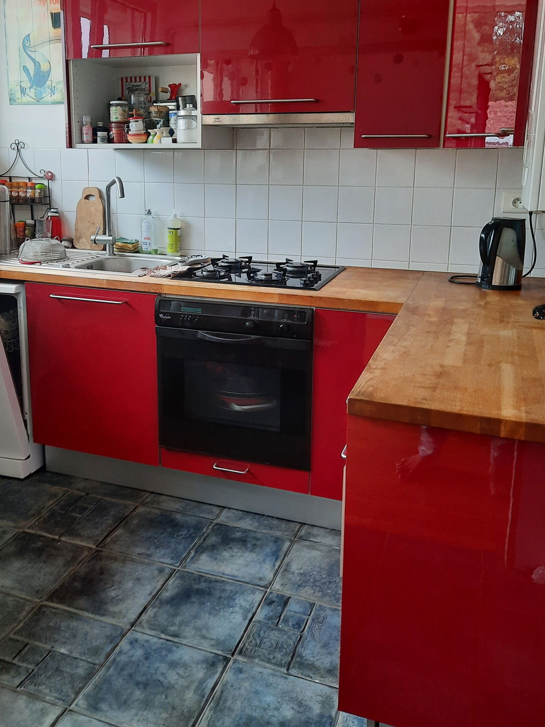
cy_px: 292
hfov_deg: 44.0
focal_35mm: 32
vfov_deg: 56.4
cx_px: 234
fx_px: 672
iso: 160
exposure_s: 1/50
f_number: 2
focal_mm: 4.6
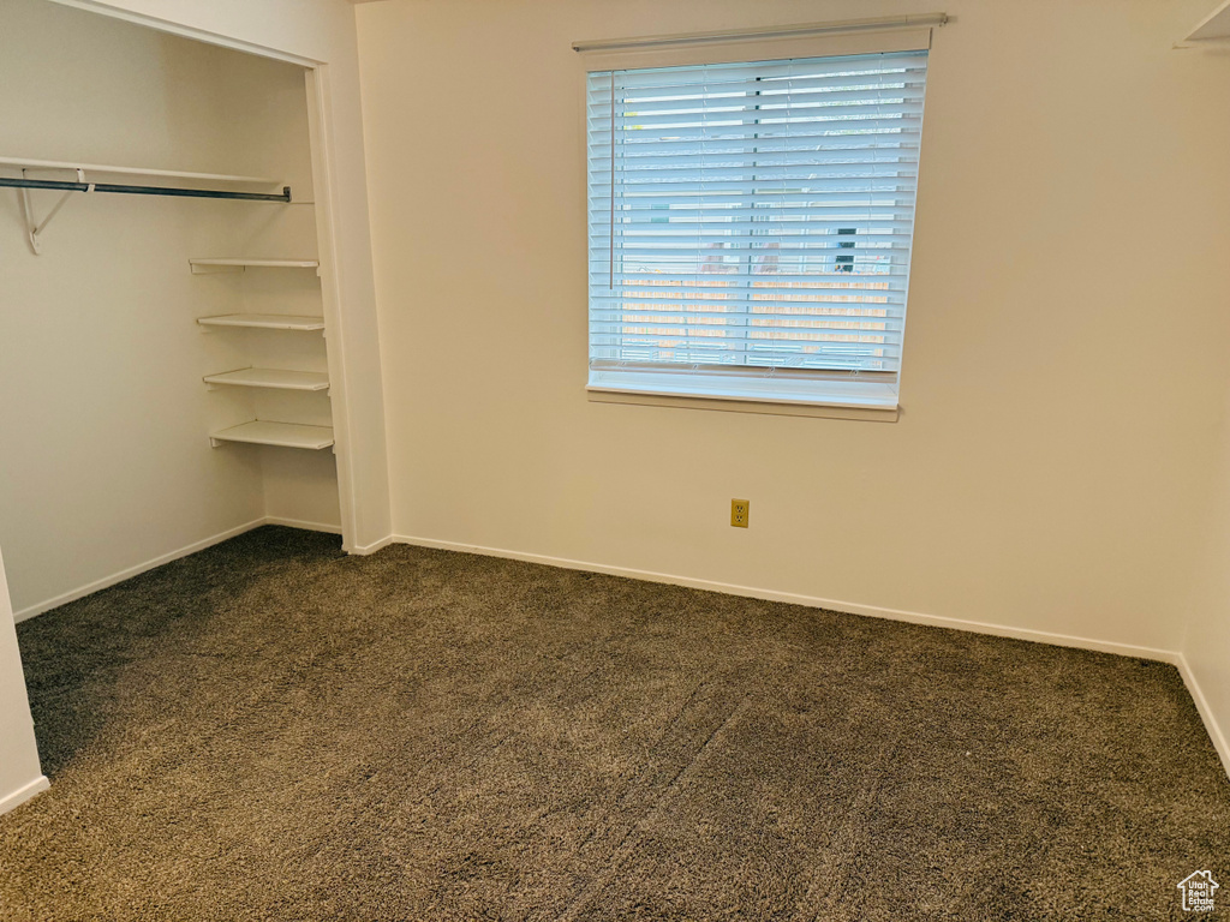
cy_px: 461
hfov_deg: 71.6
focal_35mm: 24
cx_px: 615
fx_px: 853
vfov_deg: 56.8
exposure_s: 1/60
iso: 200
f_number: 1.78
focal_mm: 6.76
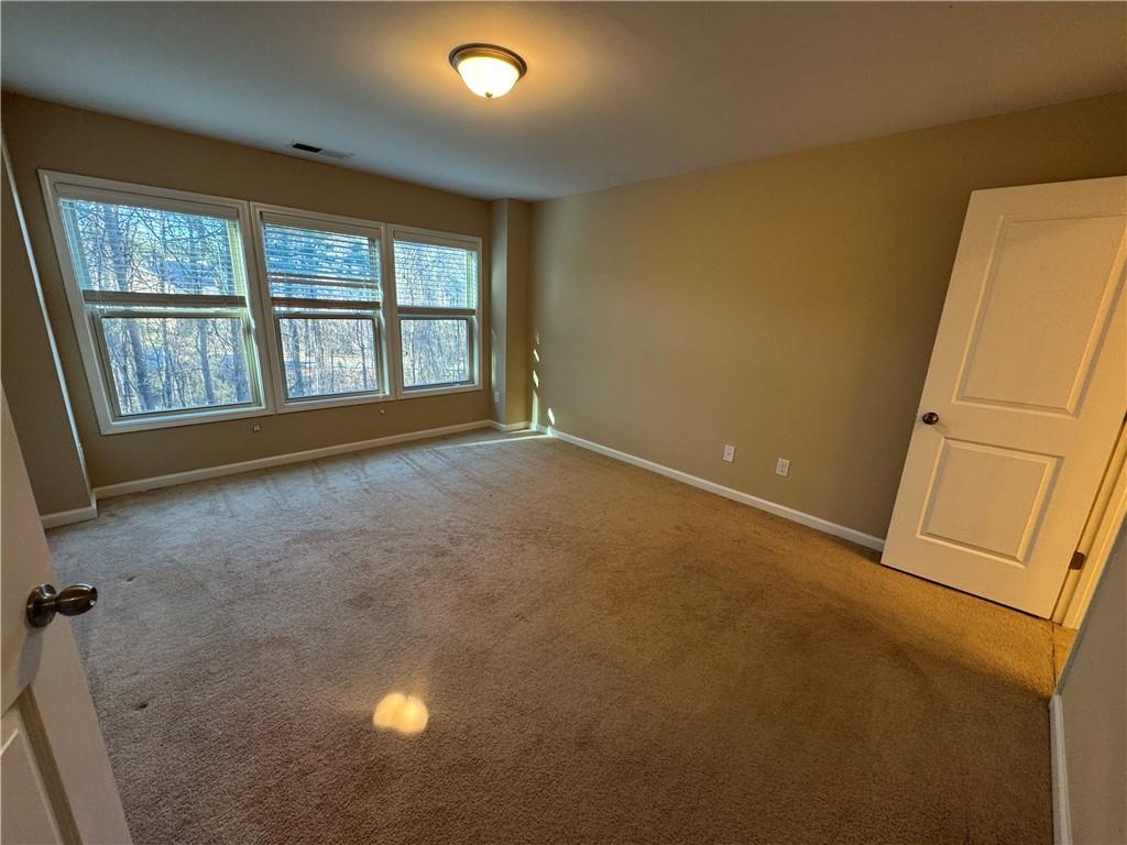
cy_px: 422
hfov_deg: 102.1
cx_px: 564
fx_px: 456
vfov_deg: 85.7
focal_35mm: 14
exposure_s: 1/60
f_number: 2.2
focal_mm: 2.22
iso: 160
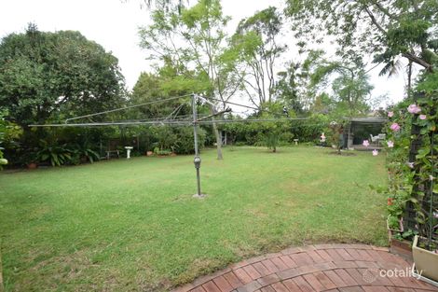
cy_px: 146
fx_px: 182
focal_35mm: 15
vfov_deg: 77.3
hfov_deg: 100.4
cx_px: 219
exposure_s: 1/160
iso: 800
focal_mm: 10
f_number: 7.1
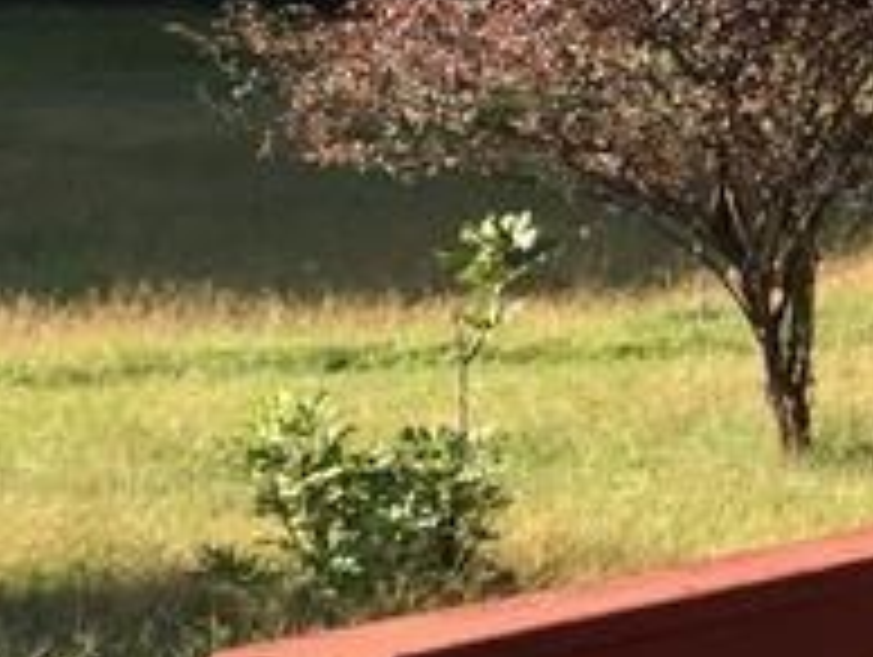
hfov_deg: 11.3
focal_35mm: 153
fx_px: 3863
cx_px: 1904
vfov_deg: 9.7
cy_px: 36
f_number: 2.2
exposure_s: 1/542
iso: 32
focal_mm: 4.15
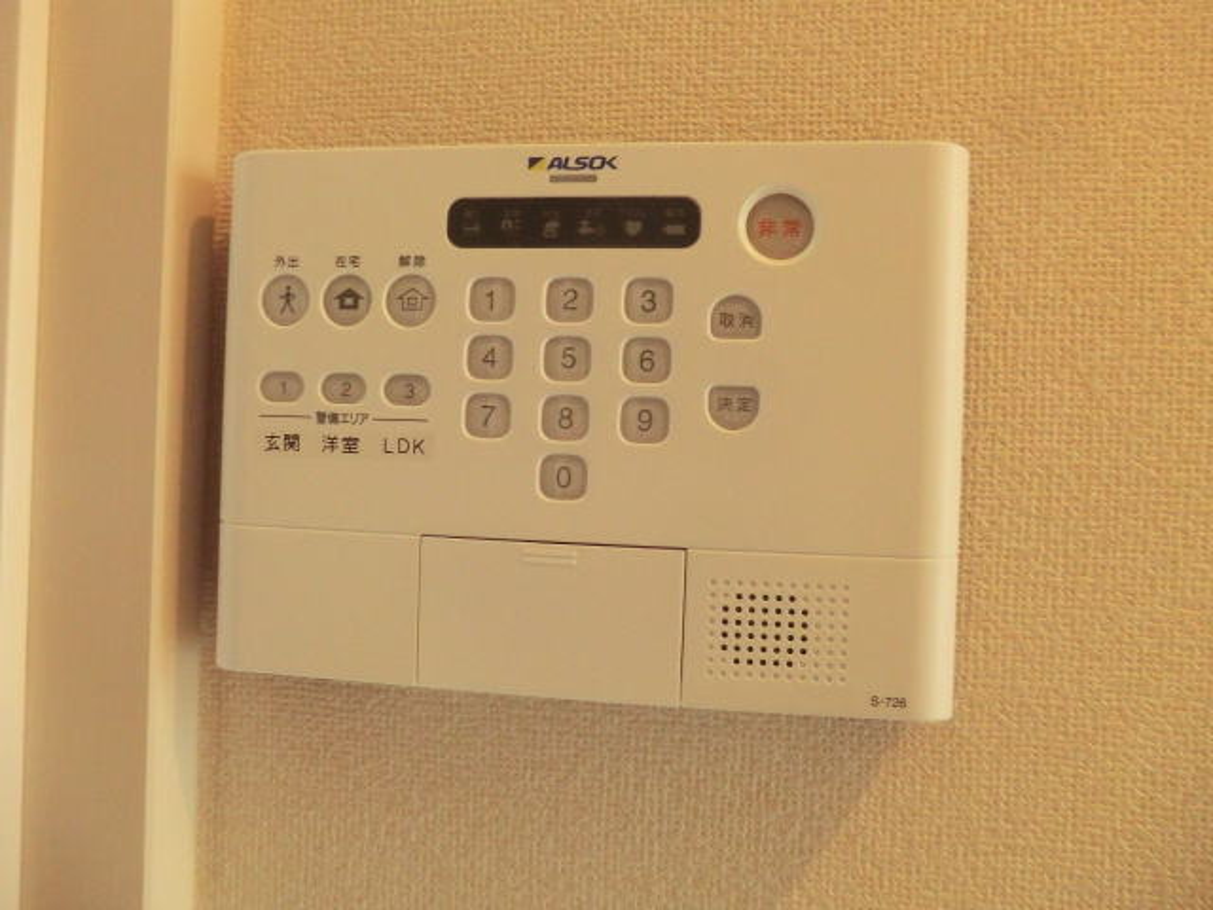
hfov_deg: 71.6
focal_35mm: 24
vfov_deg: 56.8
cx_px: 606
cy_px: 455
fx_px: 841
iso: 320
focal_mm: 4.3
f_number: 3.2
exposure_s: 1/60
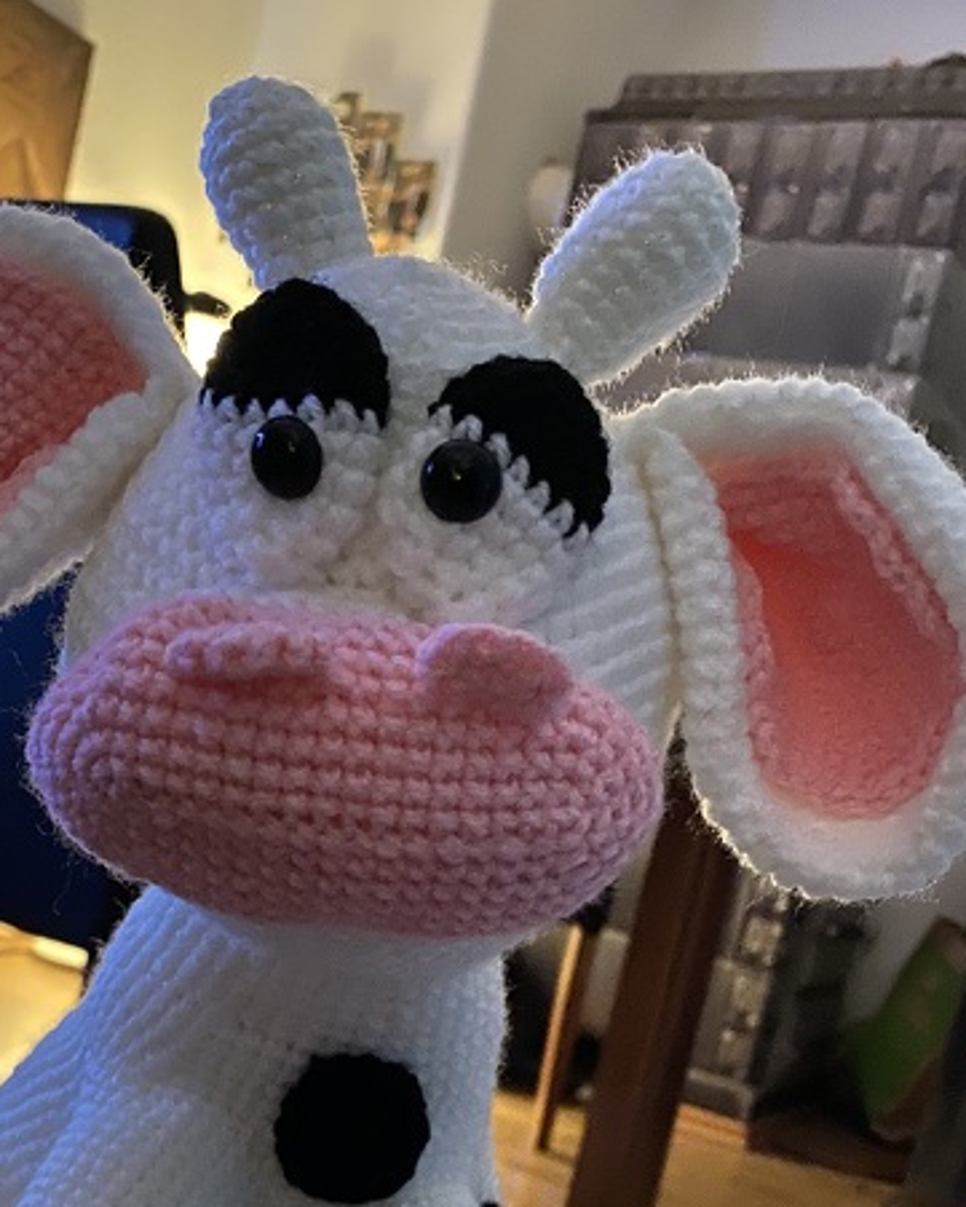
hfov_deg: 33.3
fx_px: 1608
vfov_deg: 39.8
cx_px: 356
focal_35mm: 45
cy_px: 934
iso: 500
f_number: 1.8
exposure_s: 1/10
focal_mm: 4.25
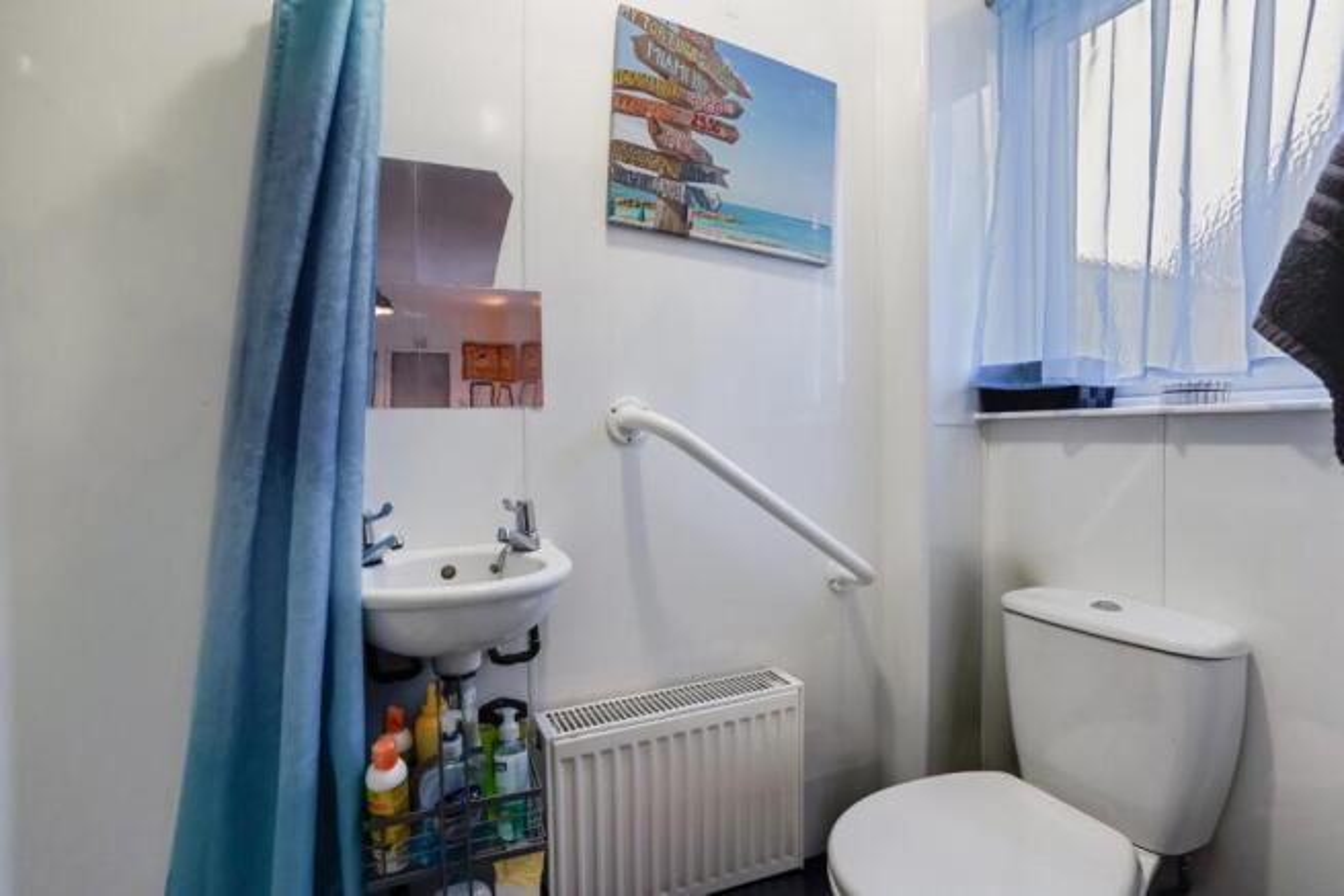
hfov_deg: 96.7
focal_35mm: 16
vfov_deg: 73.8
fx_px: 597
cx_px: 672
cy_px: 448
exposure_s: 1/50
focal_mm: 16
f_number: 5.6
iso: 2000
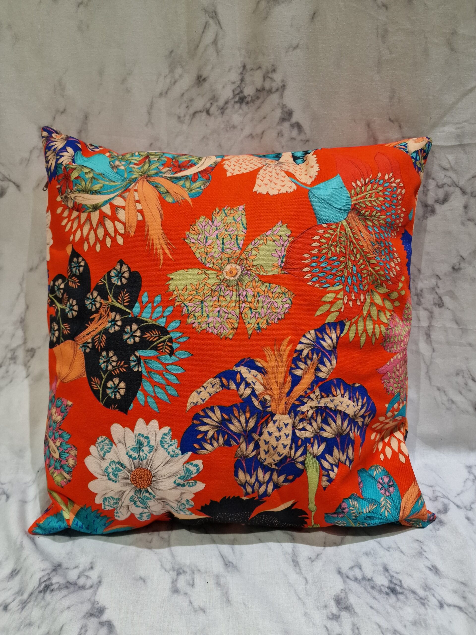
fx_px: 422
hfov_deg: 58.9
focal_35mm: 23
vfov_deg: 73.9
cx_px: 238
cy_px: 318
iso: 500
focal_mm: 6.4
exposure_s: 1/50
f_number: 1.8
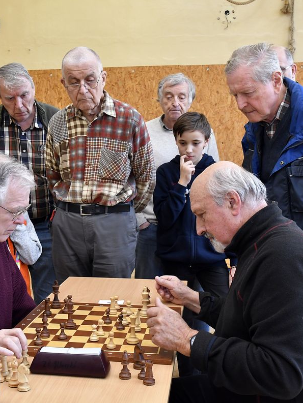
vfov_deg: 39.7
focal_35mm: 48
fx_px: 560
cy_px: 201
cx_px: 123
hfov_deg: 30.2
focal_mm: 22
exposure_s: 1/125
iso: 2000
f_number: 6.3
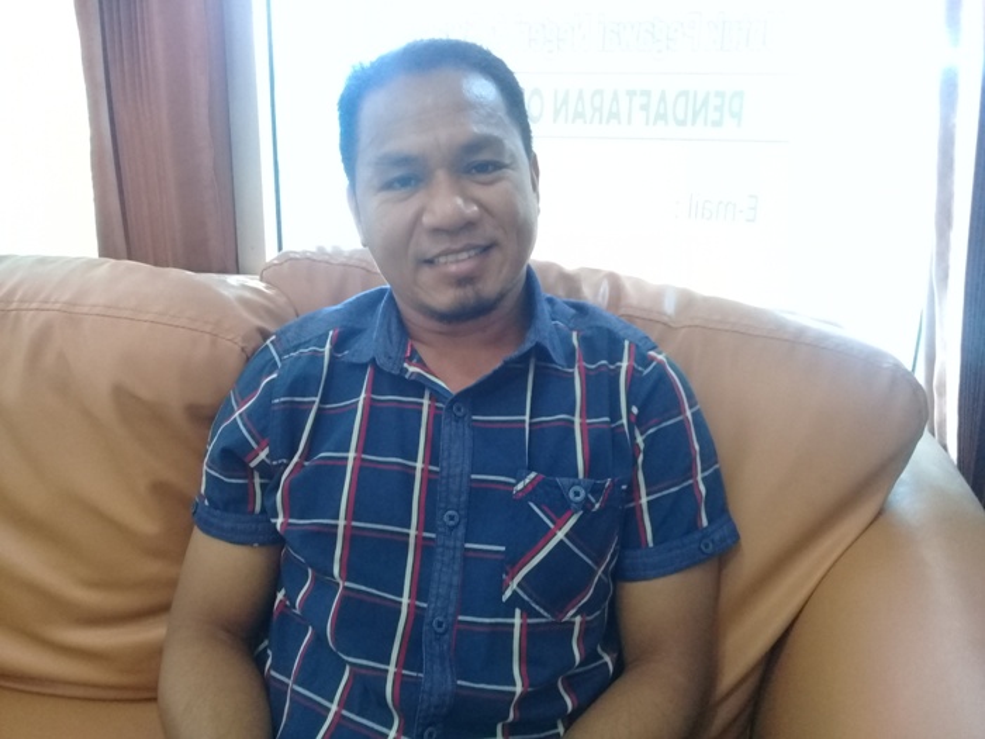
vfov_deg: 45.4
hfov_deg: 58.4
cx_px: 492
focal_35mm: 31
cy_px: 370
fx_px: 882
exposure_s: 1/17
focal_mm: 3.3
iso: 320
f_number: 2.2
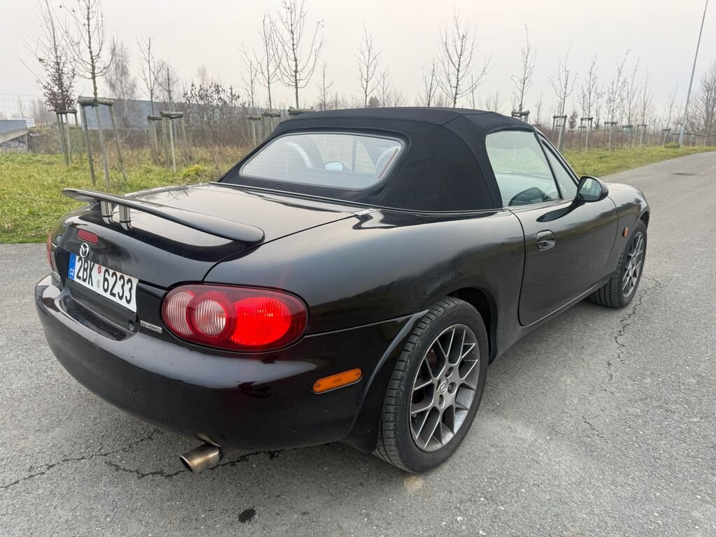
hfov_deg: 71.6
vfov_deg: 56.8
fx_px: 496
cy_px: 268
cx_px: 358
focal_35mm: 24
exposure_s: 1/121
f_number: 1.78
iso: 80
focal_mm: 6.76
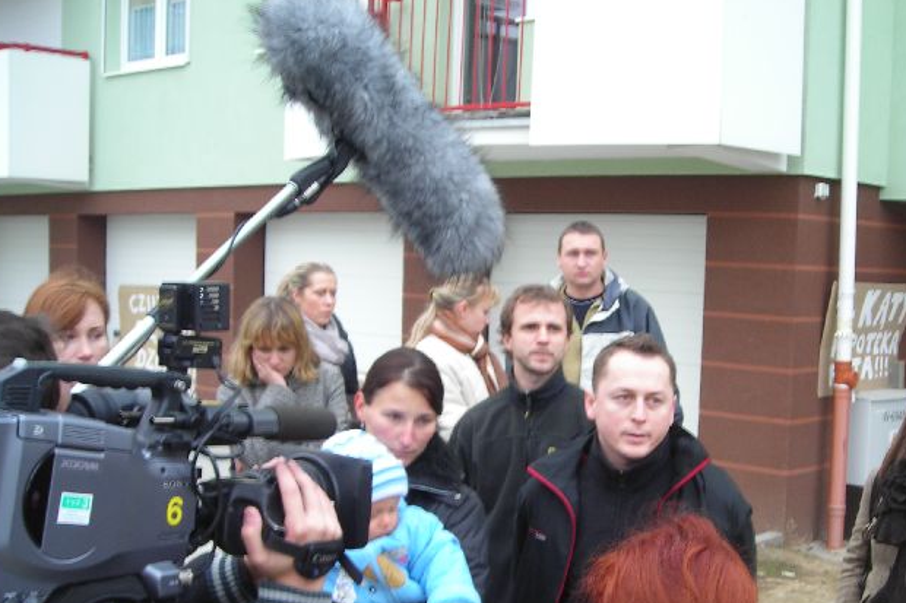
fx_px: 1283
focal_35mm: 51
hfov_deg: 38.7
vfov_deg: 26.2
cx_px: 564
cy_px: 429
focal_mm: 6.3
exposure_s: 1/10.8
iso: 50
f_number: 3.2
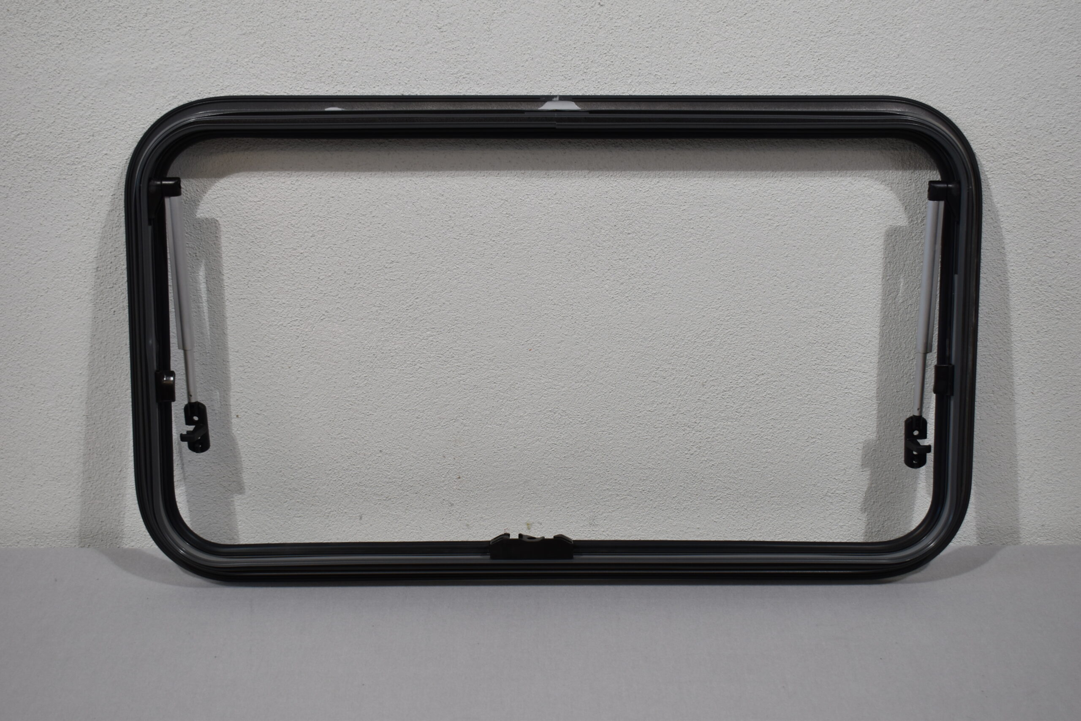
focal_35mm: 48
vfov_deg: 28.1
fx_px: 1441
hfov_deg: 41.1
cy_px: 360
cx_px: 540
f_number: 5.6
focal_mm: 32
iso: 360
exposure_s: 1/125
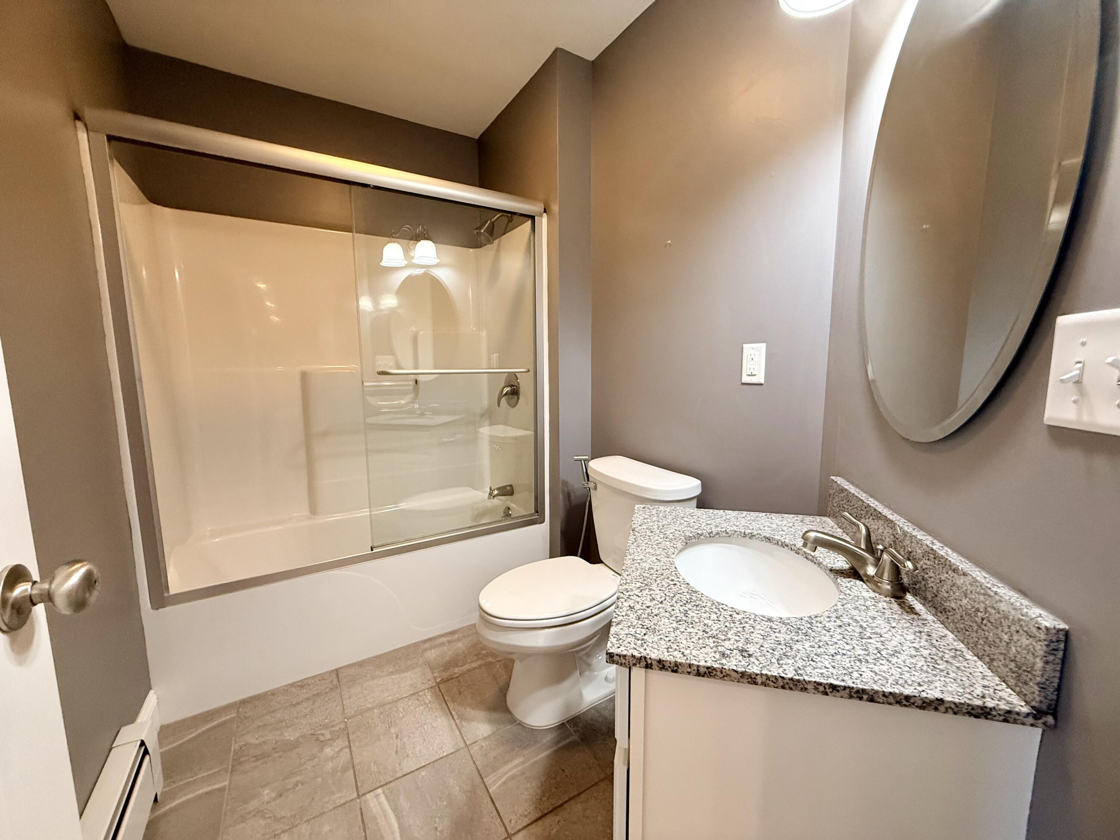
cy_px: 420
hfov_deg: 102.1
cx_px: 560
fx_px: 453
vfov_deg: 85.7
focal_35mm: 14
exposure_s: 1/120
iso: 320
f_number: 2.2
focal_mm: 2.22
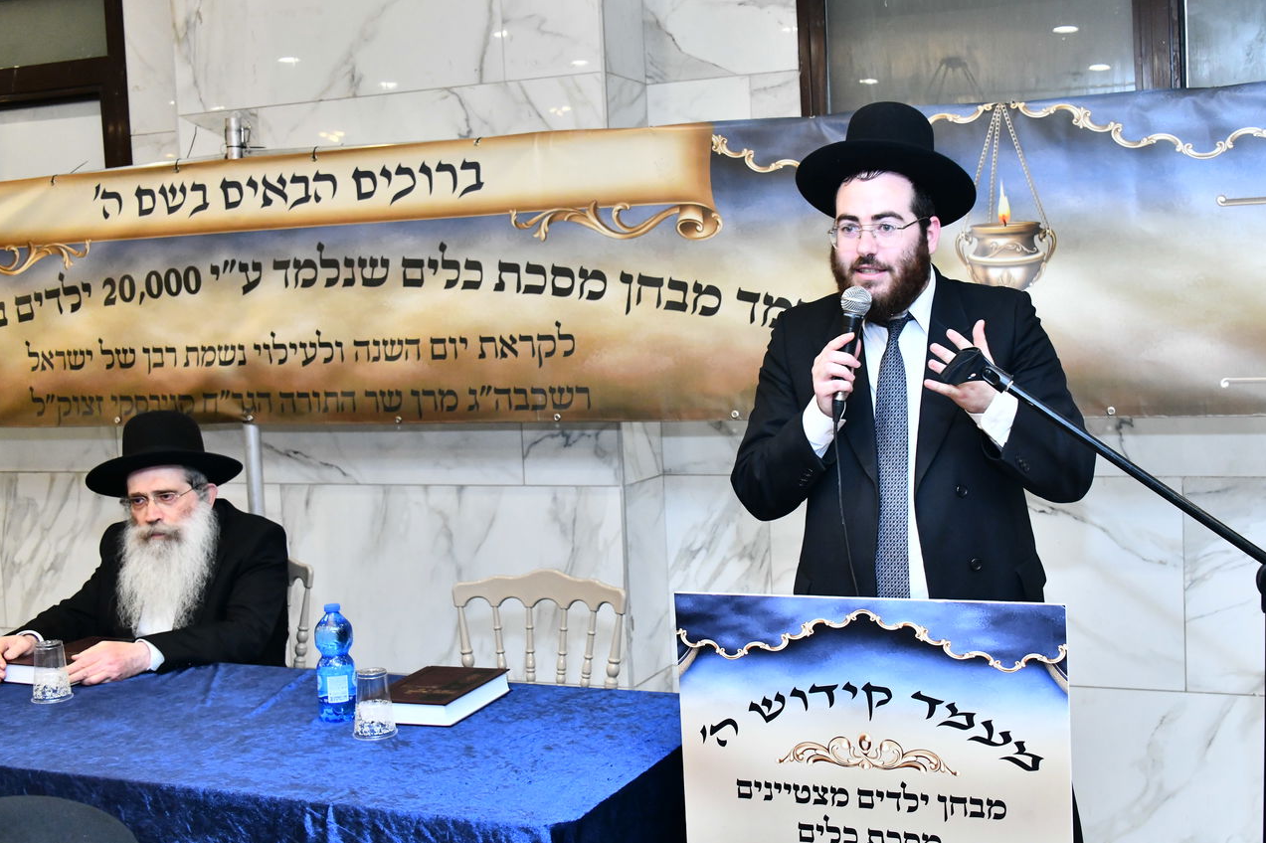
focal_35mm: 44
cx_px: 692
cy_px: 399
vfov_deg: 30.5
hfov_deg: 44.5
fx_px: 1547
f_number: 6.3
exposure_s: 1/160
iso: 3200
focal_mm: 40
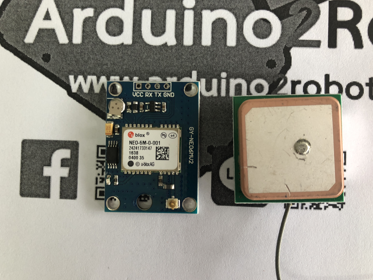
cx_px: 191
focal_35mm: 29
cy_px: 138
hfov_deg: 61.7
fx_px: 312
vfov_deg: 48.2
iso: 50
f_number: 1.8
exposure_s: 1/17
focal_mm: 3.99
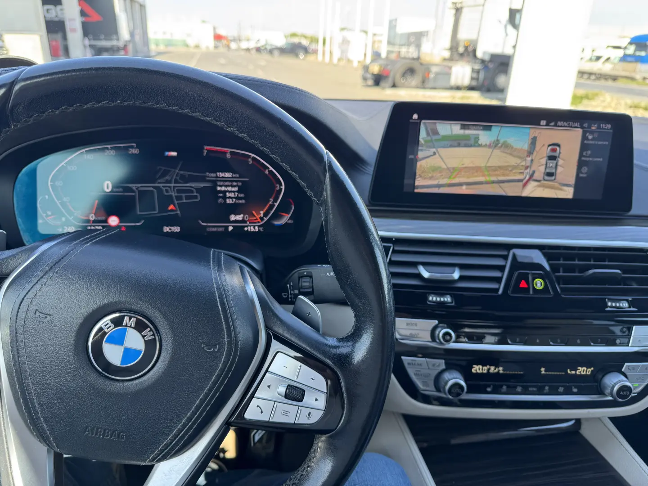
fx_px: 449
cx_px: 324
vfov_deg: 56.8
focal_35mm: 24
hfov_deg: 71.6
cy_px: 243
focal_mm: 6.76
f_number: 1.78
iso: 50
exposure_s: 1/131
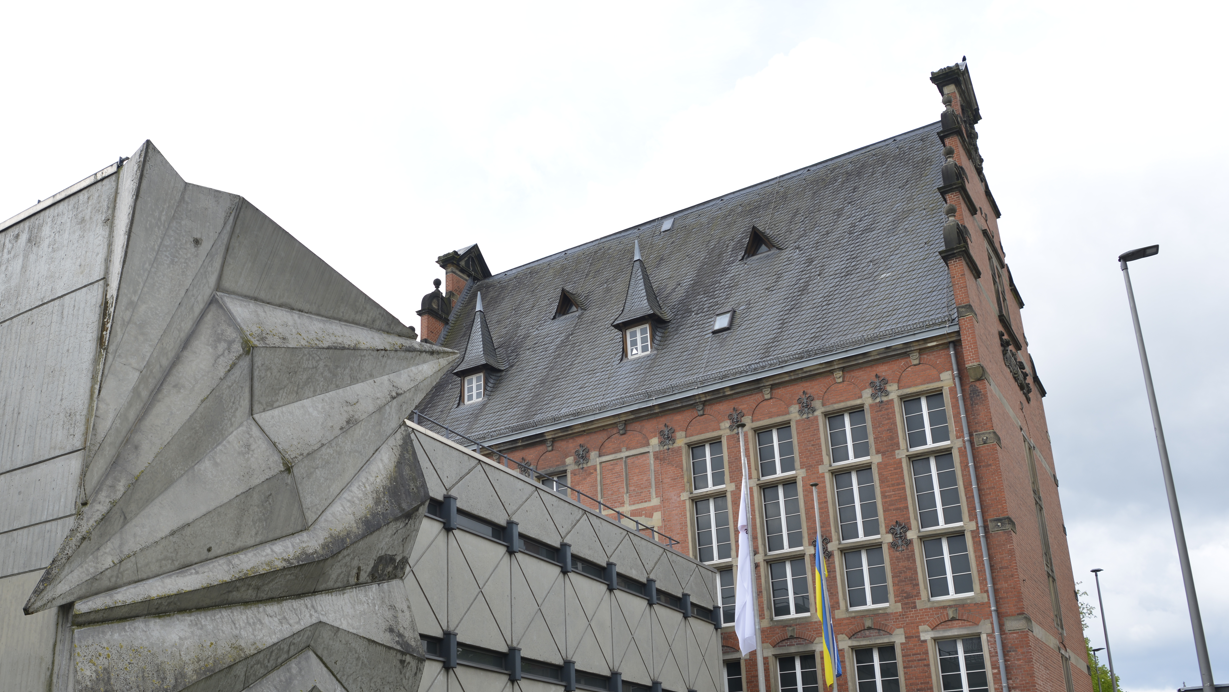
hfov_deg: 60.5
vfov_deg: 36.3
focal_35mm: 32
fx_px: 1043
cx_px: 488
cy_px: 466
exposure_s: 1/320
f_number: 4.5
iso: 100
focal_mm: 24
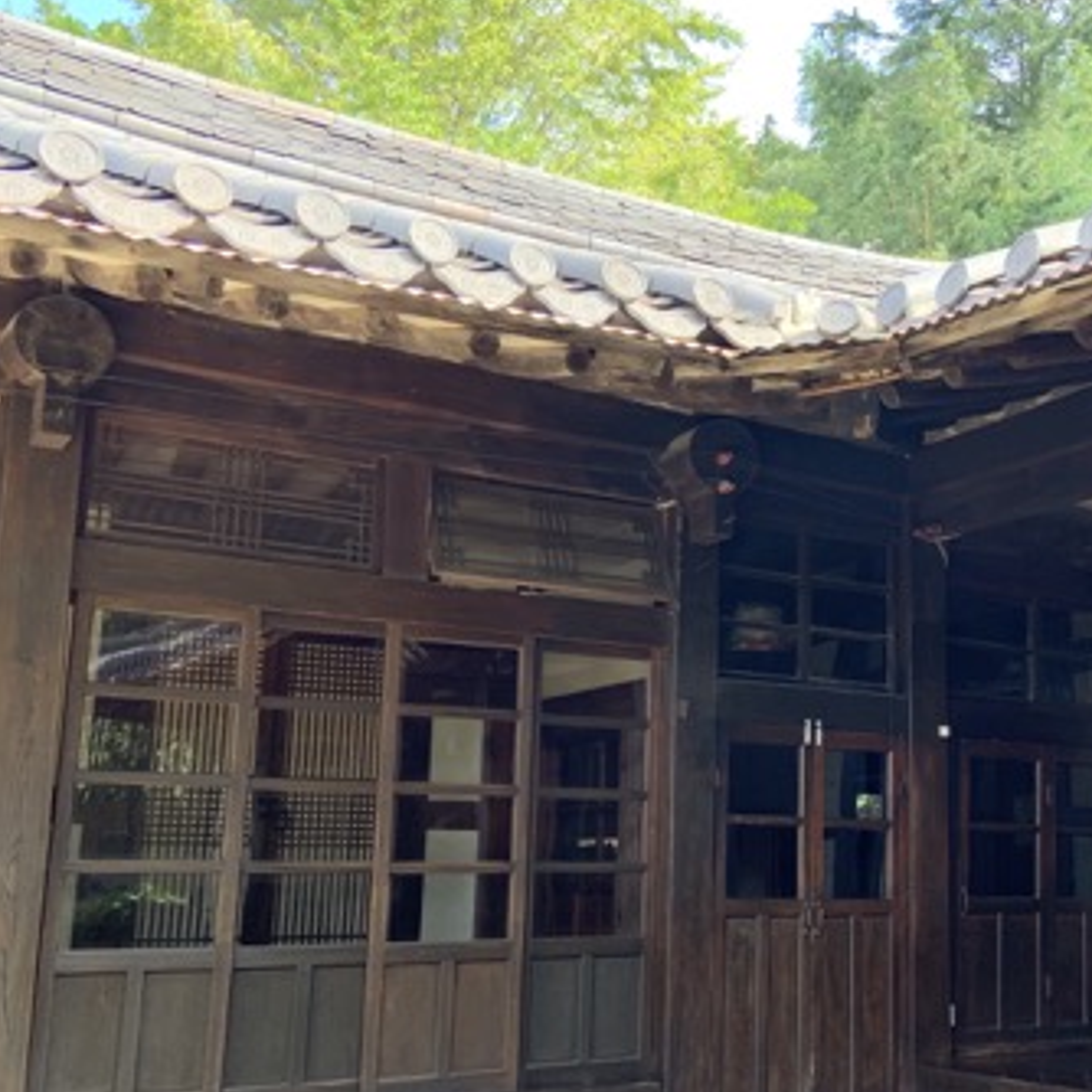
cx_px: 830
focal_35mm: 44
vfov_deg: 38.3
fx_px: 1570
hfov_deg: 37.3
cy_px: 598
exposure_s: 1/121
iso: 32
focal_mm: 4.25
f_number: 1.8
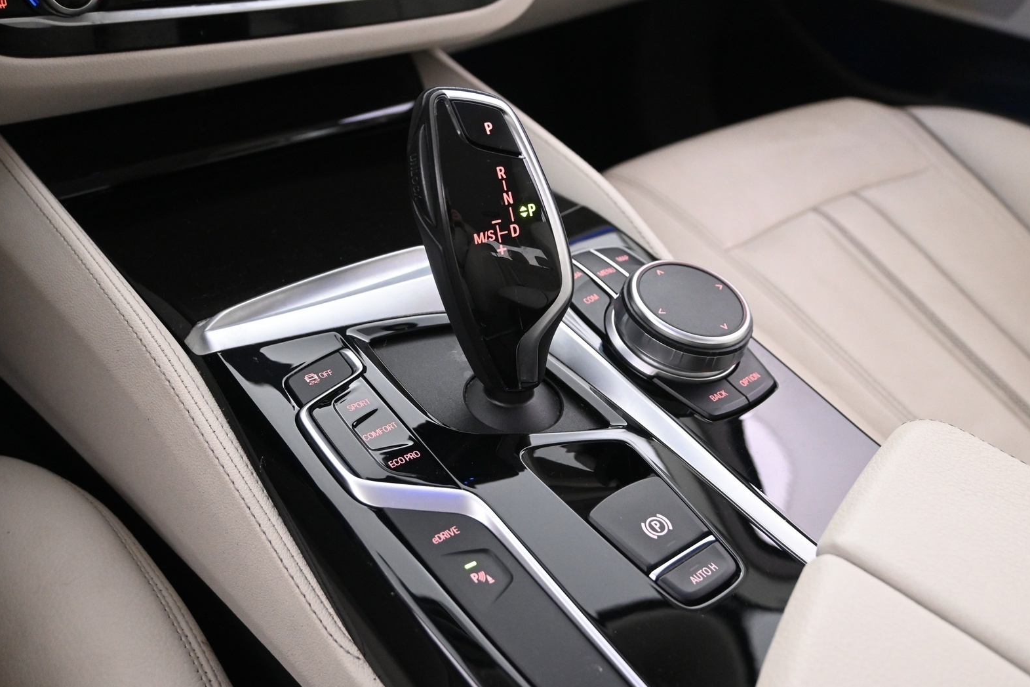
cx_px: 519
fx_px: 951
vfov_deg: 39.7
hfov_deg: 56.9
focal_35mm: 33
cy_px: 353
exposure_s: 1/25
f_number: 4
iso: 2500
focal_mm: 21.5
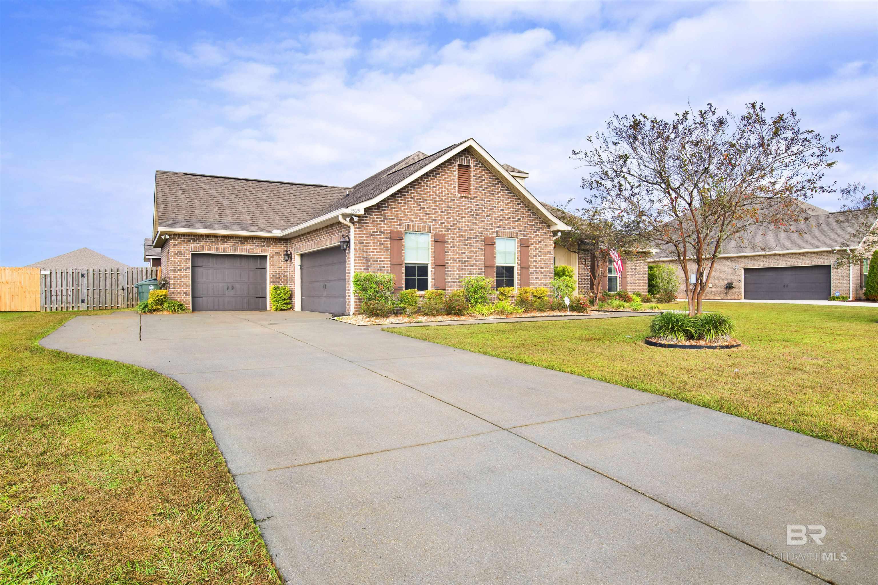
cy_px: 292
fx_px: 537
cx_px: 439
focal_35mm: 22
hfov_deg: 78.6
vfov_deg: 57.2
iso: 200
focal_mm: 22
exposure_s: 1/160
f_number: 11
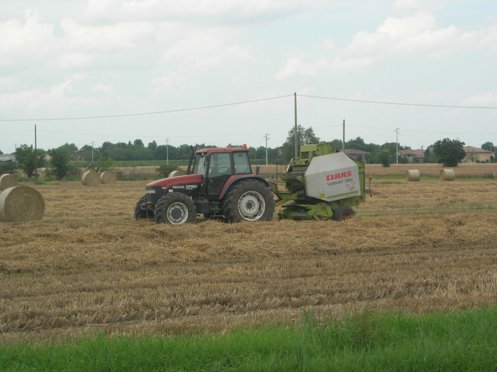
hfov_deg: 17.4
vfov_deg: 13.1
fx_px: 1622
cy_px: 186
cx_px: 248
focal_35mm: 113
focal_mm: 23.4
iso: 64
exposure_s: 1/150
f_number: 8.2
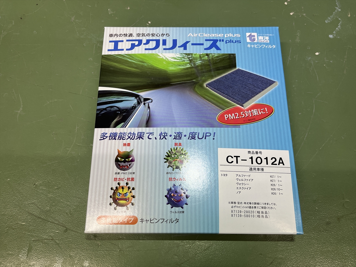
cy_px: 134
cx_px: 178
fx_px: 267
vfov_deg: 53.1
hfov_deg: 67.3
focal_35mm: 26
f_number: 1.6
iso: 100
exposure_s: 1/118
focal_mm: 5.1
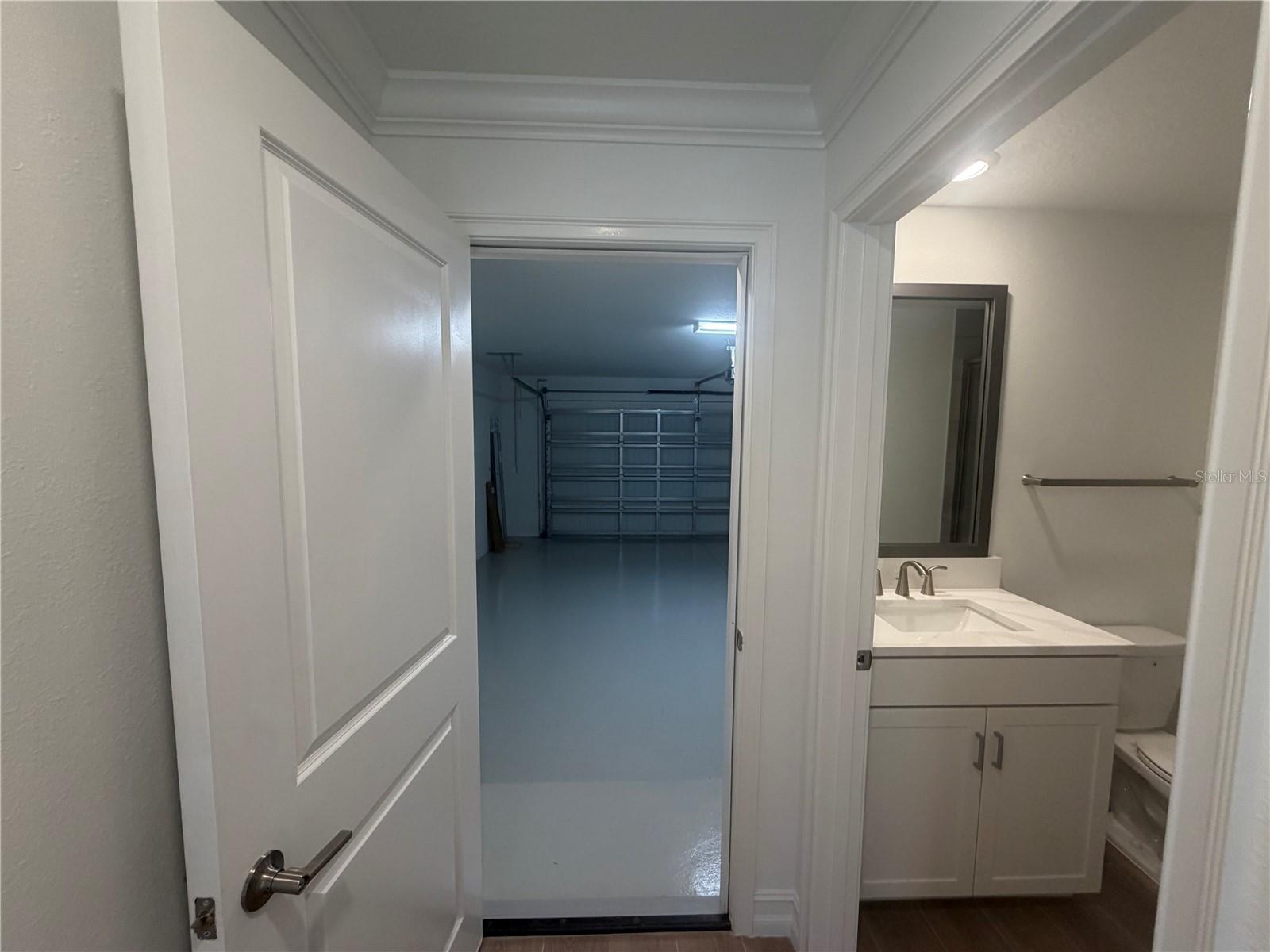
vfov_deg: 85.7
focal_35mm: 14
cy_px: 476
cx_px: 635
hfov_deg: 102.1
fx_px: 514
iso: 250
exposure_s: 1/120
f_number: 2.2
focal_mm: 2.22
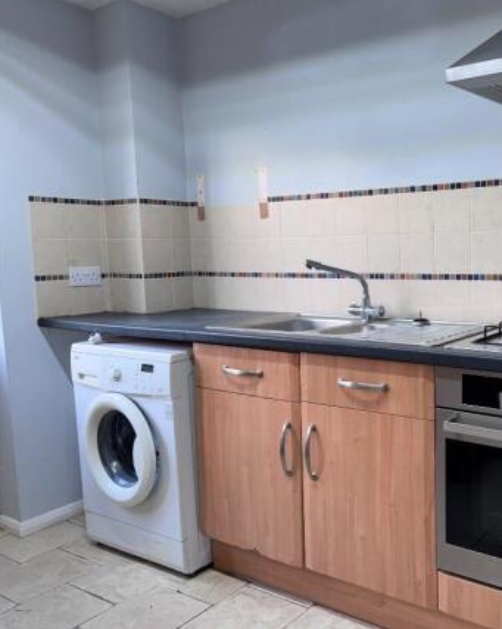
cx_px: 422
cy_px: 309
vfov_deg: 55.7
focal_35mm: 32
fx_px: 595
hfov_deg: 43.0
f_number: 1.78
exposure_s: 1/100
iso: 160
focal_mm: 6.76
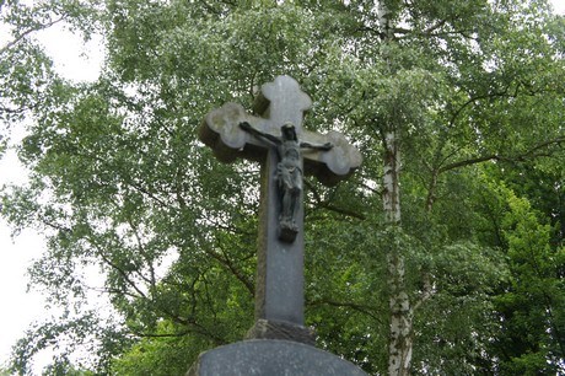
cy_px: 188
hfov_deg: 41.1
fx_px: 753
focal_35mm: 48
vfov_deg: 28.0
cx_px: 282
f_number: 5.6
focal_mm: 32
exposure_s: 1/250
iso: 500
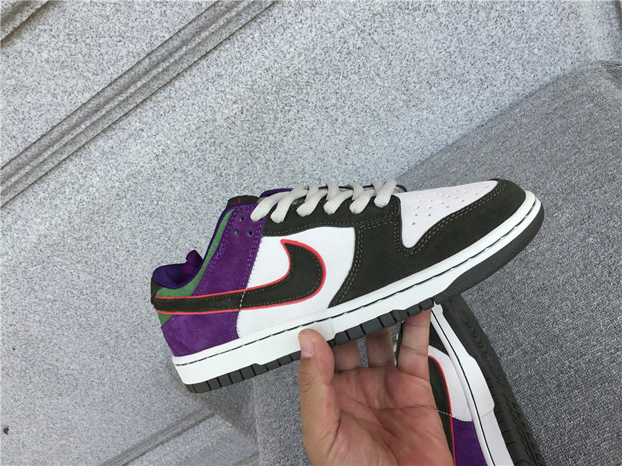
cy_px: 233
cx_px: 311
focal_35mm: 31
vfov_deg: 45.4
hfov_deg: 58.4
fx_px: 557
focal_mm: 3.3
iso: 25
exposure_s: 1/473
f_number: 2.4
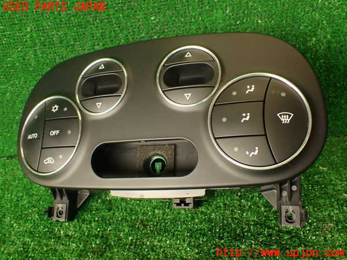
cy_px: 130
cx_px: 174
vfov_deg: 44.2
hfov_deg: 56.8
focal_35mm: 32
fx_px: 321
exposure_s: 1/60
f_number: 2.4
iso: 160
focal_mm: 5.79
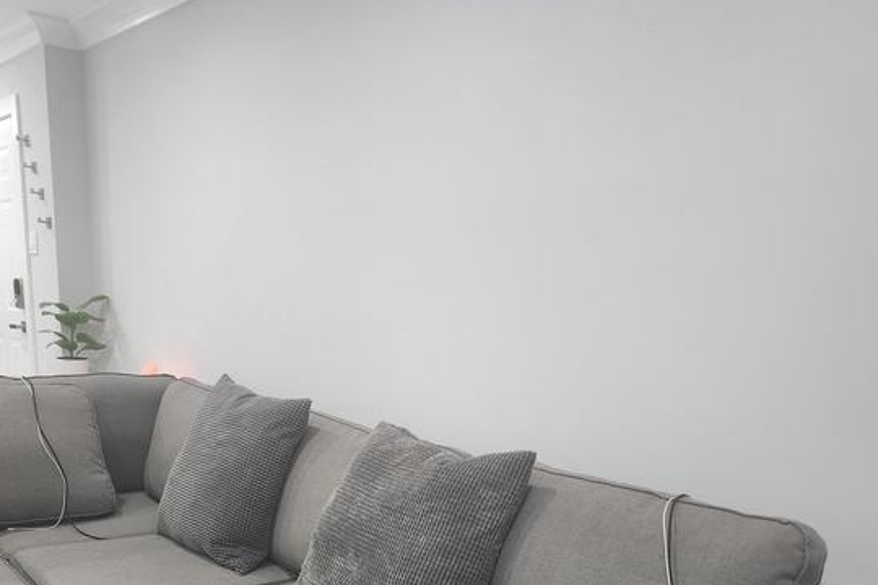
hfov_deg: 55.8
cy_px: 502
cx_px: 424
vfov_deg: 36.9
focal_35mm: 34
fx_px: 829
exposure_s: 1/120
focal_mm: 6.4
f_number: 1.8
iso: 400
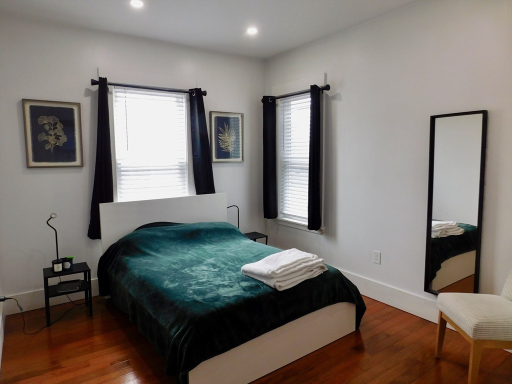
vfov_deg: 58.9
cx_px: 256
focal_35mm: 23
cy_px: 192
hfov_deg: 73.9
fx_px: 340
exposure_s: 1/50
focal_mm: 4
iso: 125
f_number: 3
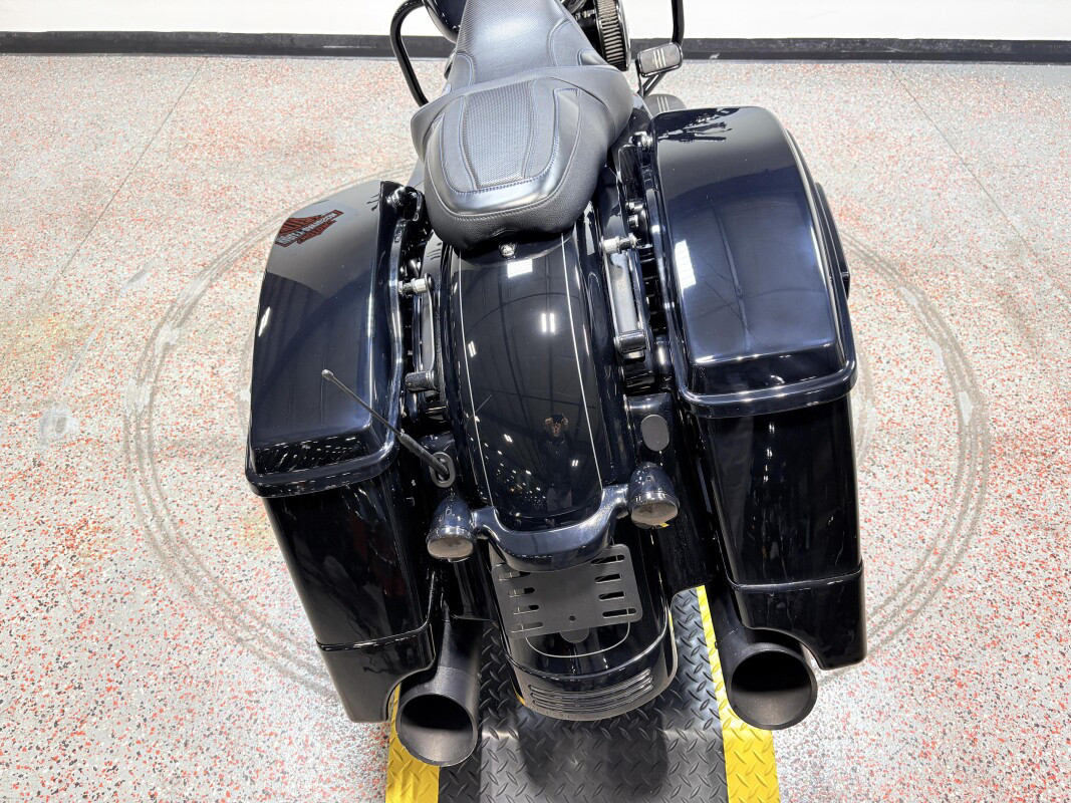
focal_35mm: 26
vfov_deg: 53.1
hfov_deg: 67.3
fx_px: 804
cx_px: 536
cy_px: 402
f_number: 1.6
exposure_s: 1/120
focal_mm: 5.96
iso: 100
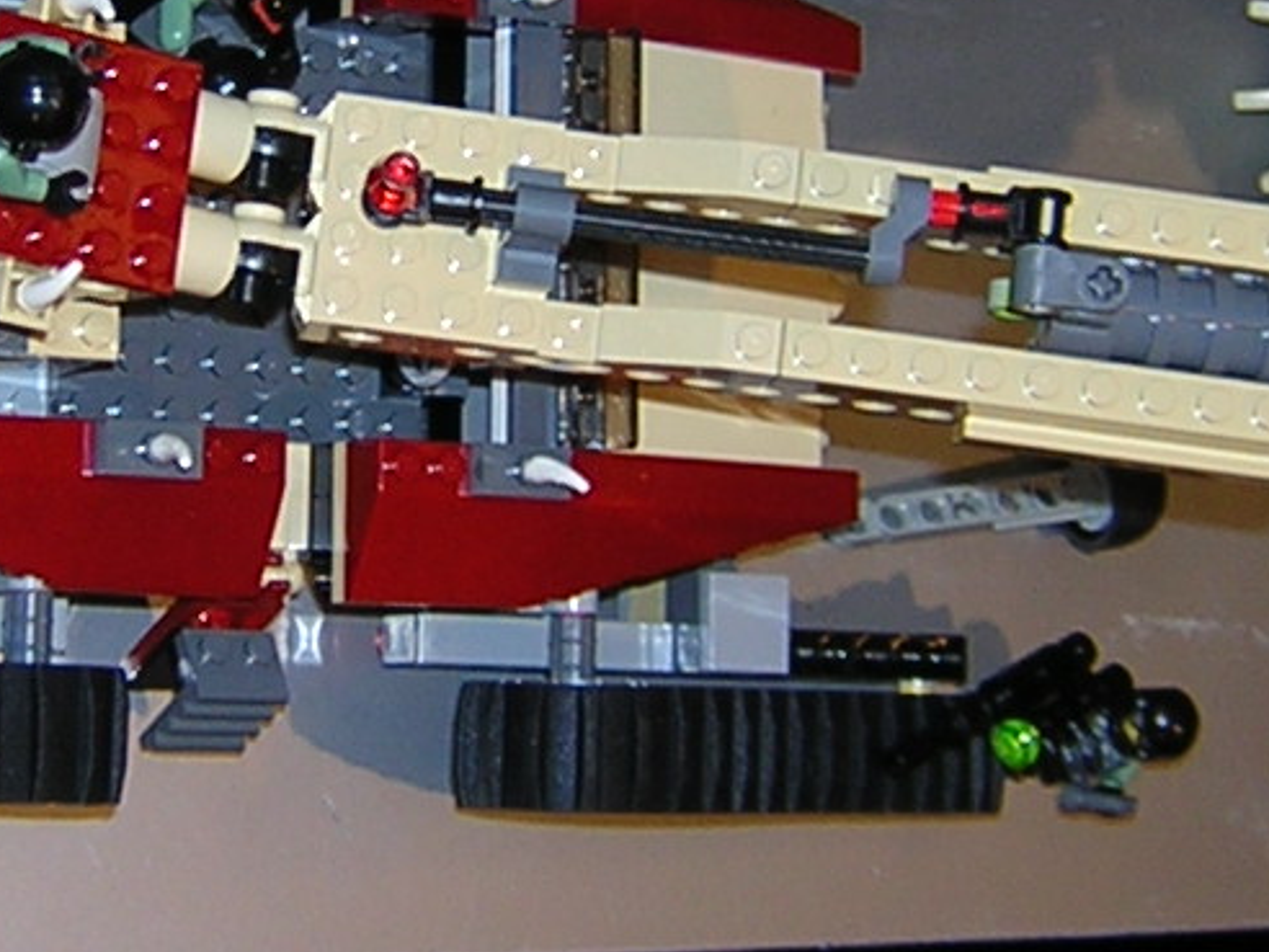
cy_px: 23
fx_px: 4289
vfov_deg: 12.5
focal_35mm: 117
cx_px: 335
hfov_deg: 16.8
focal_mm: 4.7
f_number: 2.6
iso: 100
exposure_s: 1/60.1
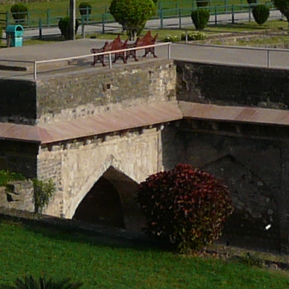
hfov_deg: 10.5
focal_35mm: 166
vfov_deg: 10.3
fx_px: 1568
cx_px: 22
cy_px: -100
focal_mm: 4.6
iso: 100
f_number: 5.6
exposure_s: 1/400
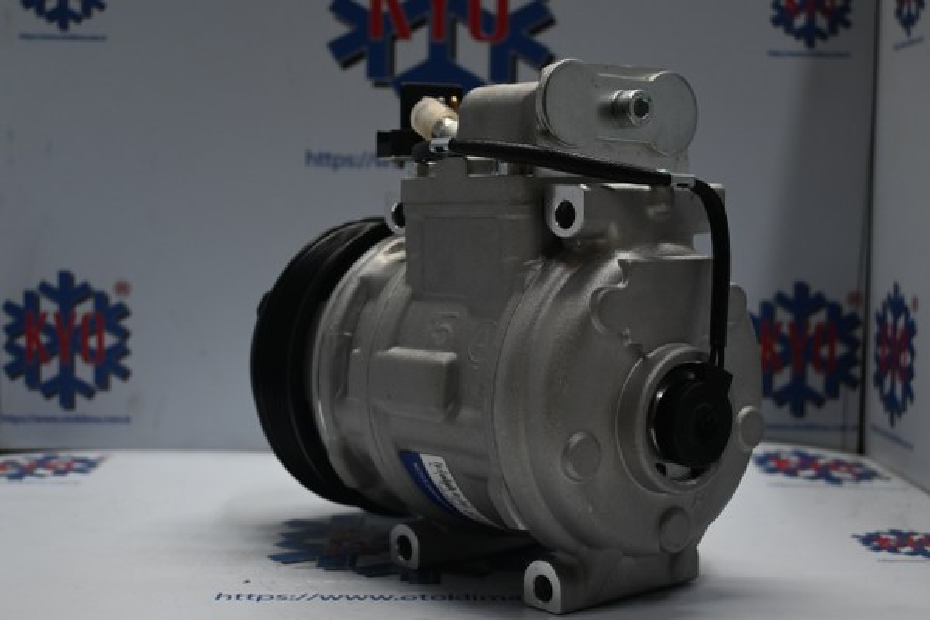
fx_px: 1356
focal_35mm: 52
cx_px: 465
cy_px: 310
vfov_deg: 25.8
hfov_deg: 37.9
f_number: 5.3
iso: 500
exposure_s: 1/60
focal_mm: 35
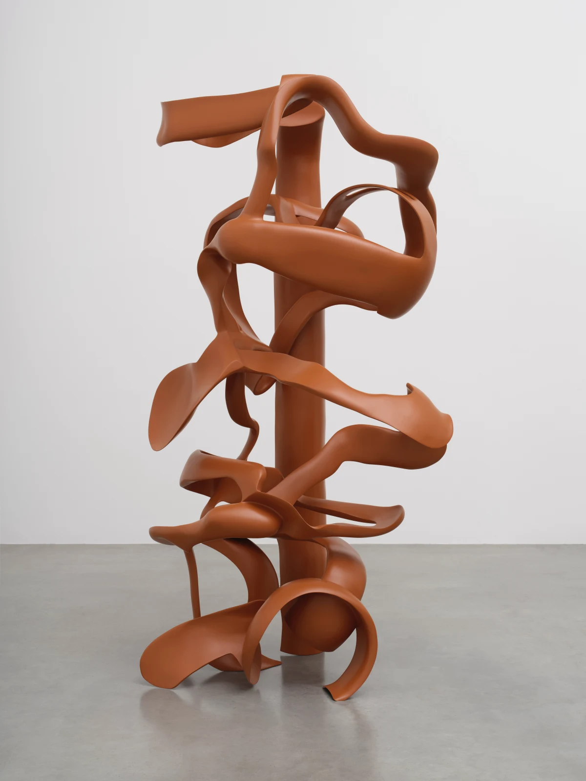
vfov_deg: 39.7
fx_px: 1083
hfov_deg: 30.3
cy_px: 390
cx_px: 293
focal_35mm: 48
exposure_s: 1/125
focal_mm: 61
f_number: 11
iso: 100
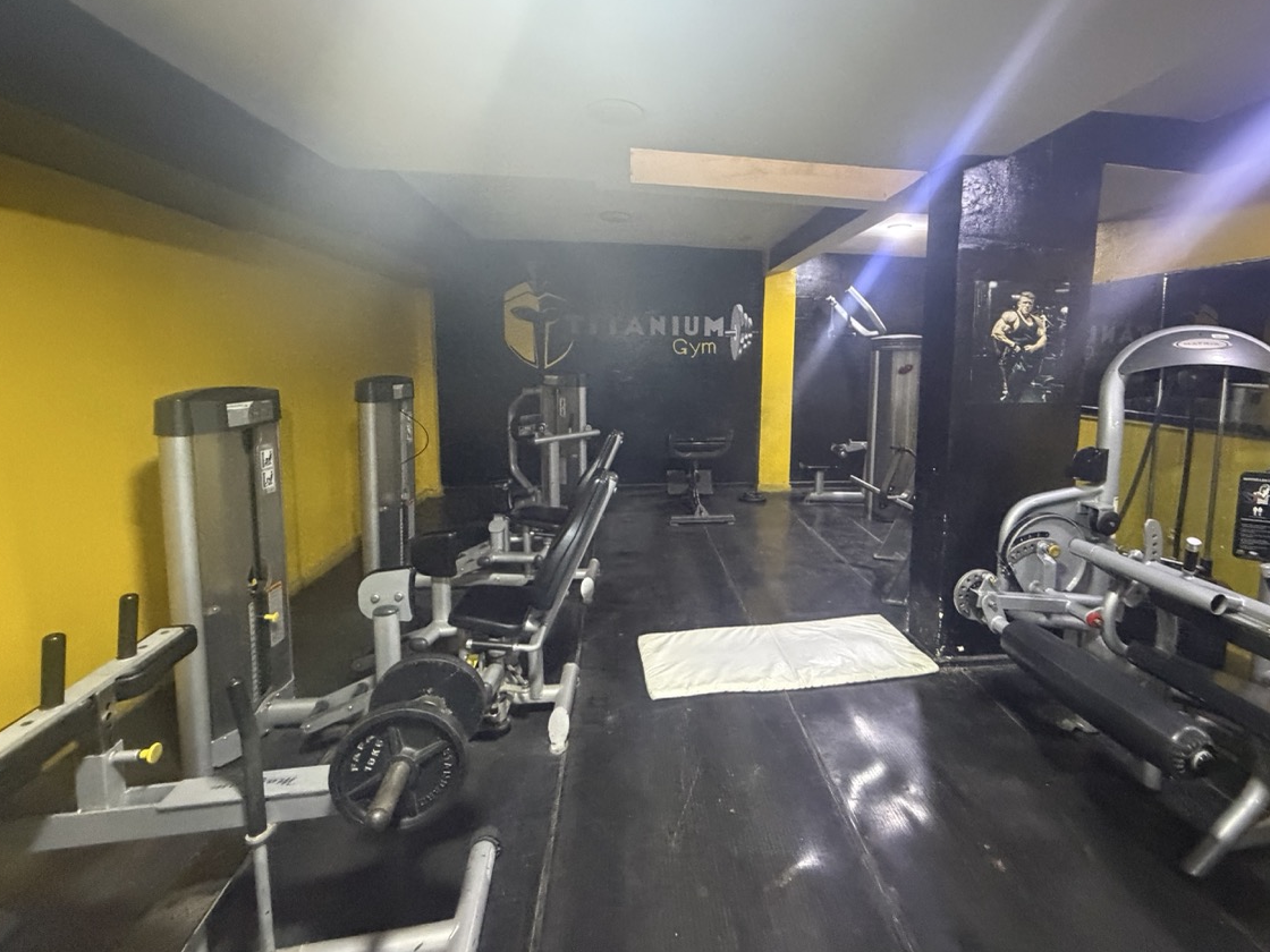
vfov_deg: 77.7
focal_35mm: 16
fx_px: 587
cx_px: 709
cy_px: 409
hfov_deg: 94.1
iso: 800
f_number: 2.2
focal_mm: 2.22
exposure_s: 1/50
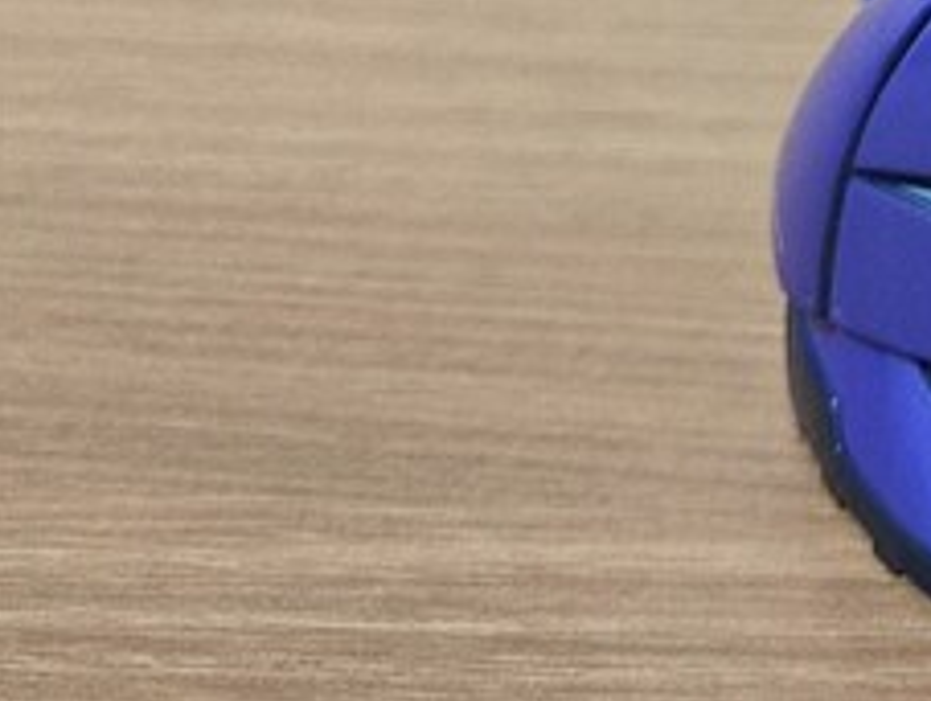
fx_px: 2451
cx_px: 1472
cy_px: -588
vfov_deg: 14.3
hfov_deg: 18.5
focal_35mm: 91
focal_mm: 5.4
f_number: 1.8
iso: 250
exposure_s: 1/120
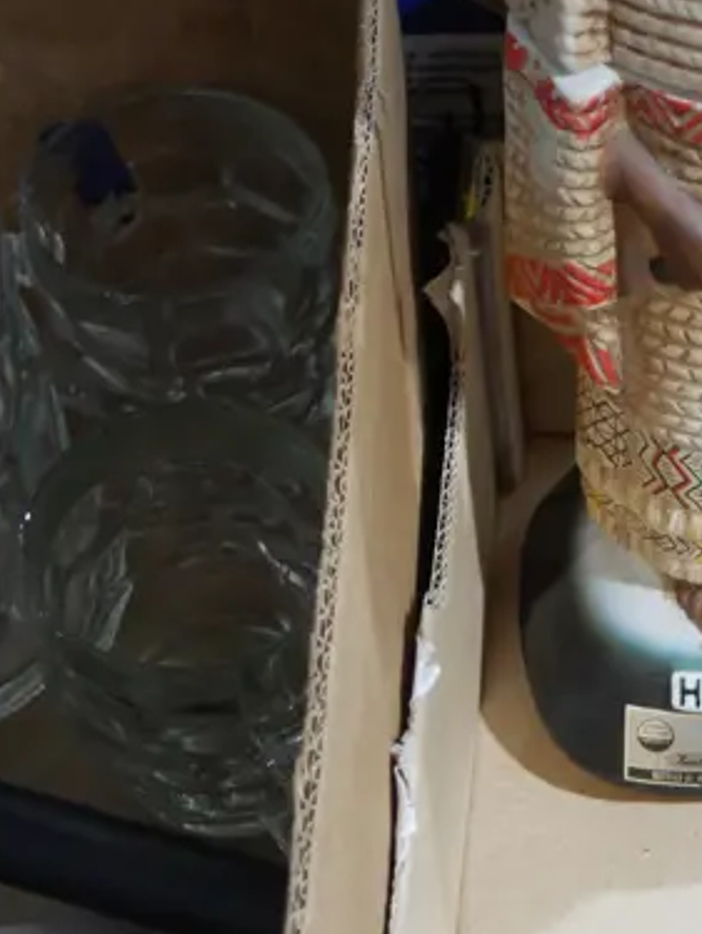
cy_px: 749
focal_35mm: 93
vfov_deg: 20.8
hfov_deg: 15.1
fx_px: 2512
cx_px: 948
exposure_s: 1/60
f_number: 4
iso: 1250
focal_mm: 17
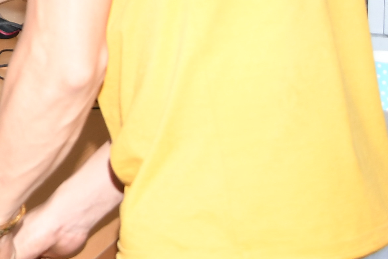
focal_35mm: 149
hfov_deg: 12.3
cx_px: -364
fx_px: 1610
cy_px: -186
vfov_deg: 8.9
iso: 400
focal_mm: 21
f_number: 5
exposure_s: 1/200
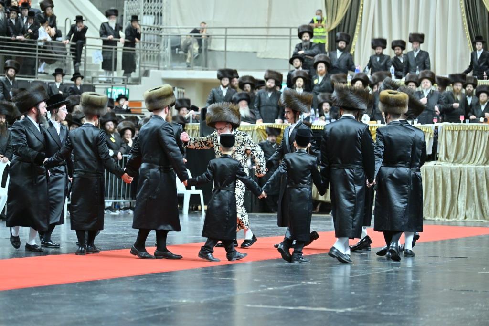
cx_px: 244
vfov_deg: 11.0
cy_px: 163
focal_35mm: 125
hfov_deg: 16.4
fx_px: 1698
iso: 1600
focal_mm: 125
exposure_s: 1/200
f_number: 2.8
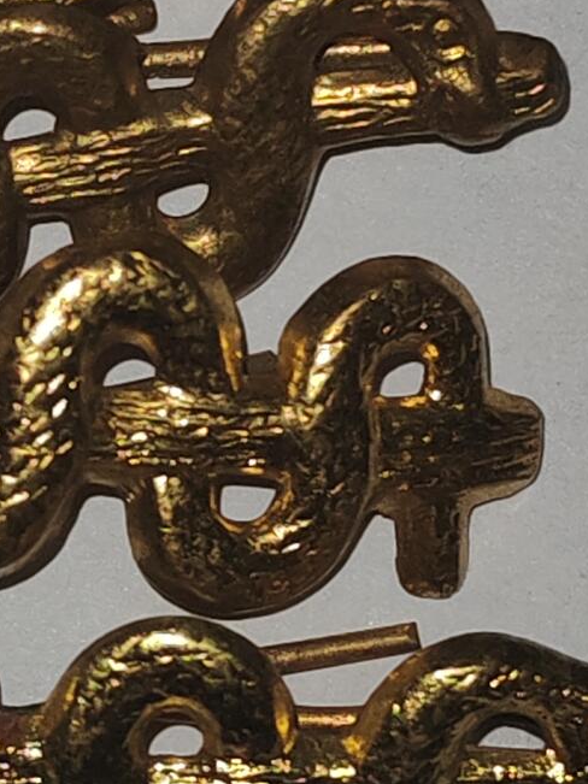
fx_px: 4259
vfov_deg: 10.5
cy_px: 444
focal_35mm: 188
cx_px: -39
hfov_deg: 7.8
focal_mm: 5.52
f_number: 1.95
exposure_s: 1/100
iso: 100
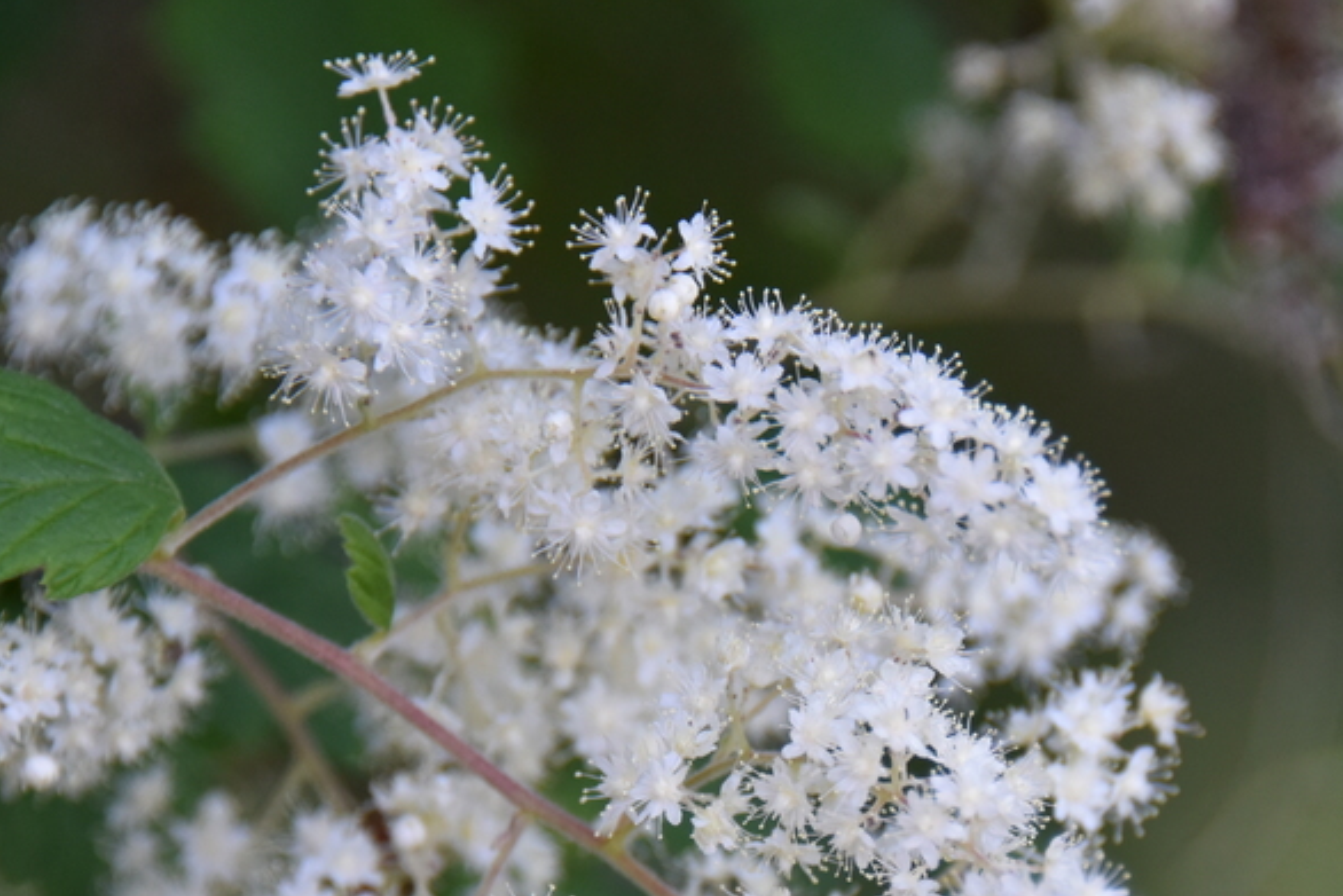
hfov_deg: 3.8
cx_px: 960
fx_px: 20373
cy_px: 960
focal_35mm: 546
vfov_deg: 2.5
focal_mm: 250
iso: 1400
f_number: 5.6
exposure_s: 1/500
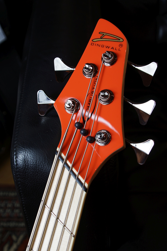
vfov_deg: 38.9
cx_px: 94
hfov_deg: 26.5
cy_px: 122
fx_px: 355
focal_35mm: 51
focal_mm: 30
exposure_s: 1/20
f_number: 5
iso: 100
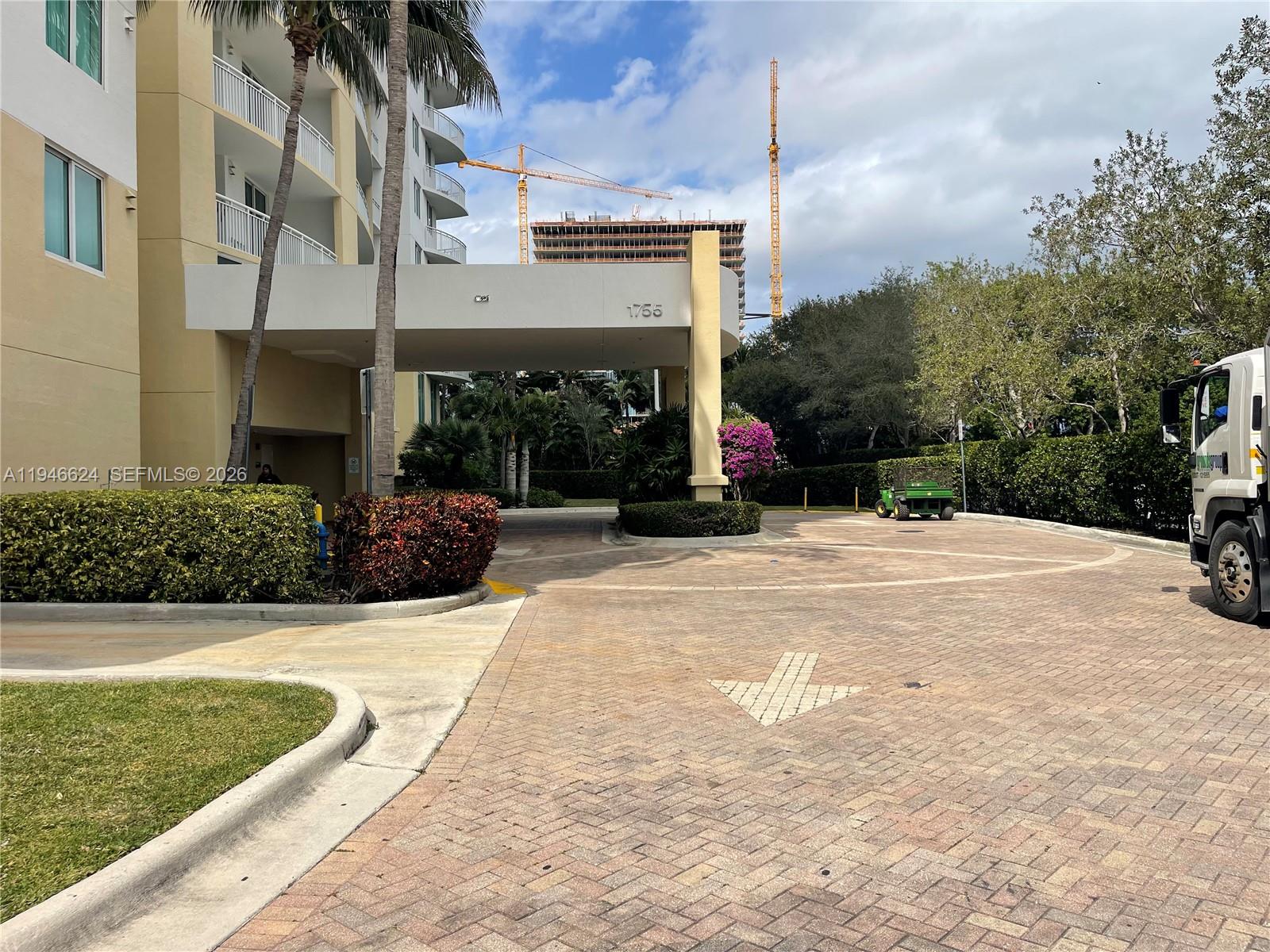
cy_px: 476
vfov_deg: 54.9
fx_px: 917
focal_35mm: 25
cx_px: 635
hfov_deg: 69.4
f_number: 1.6
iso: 32
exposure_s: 1/5618
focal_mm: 5.1
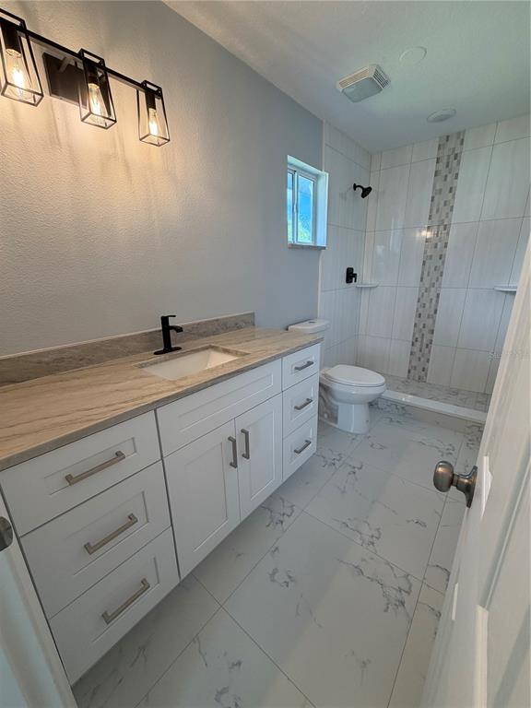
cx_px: 266
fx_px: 286
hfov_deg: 85.7
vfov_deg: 102.1
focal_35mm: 14
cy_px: 354
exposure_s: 1/120
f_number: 2.2
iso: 160
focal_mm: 2.22
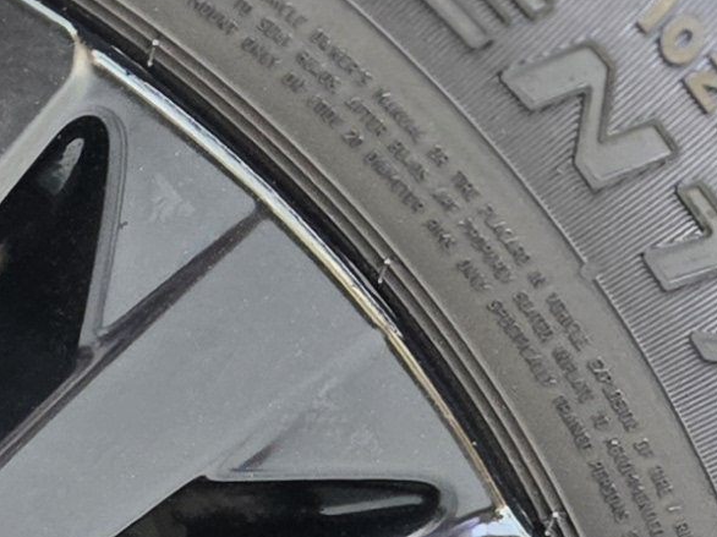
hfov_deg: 10.8
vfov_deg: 9.2
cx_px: -980
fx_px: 3251
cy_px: 824
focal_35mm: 157
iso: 250
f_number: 1.8
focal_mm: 5.4
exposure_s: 1/120
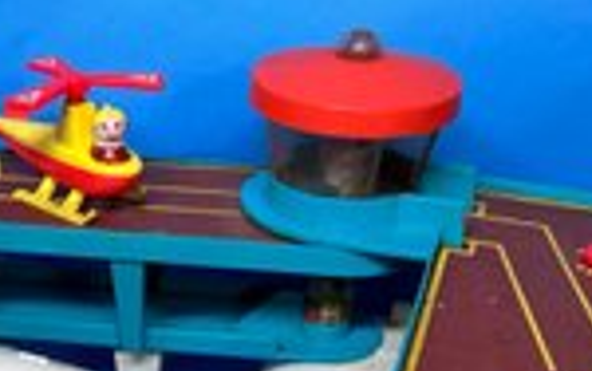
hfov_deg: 31.9
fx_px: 1017
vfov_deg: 19.8
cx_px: 160
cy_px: 405
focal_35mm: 63
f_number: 1.5
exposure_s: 1/120
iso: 100
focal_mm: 5.7
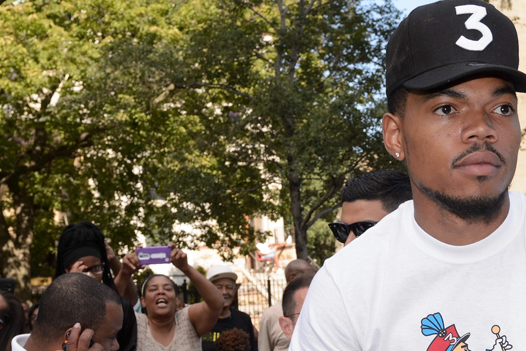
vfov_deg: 19.6
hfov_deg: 28.6
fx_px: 979
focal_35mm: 67
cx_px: 500
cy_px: 369
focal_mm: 28
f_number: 6.3
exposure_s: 1/200
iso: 200
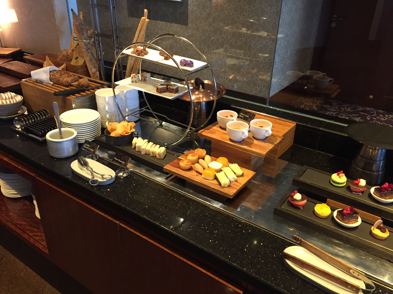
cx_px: 196
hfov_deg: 61.7
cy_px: 147
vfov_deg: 48.2
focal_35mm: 29
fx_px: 329
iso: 250
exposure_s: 1/25
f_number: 2.2
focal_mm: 4.15
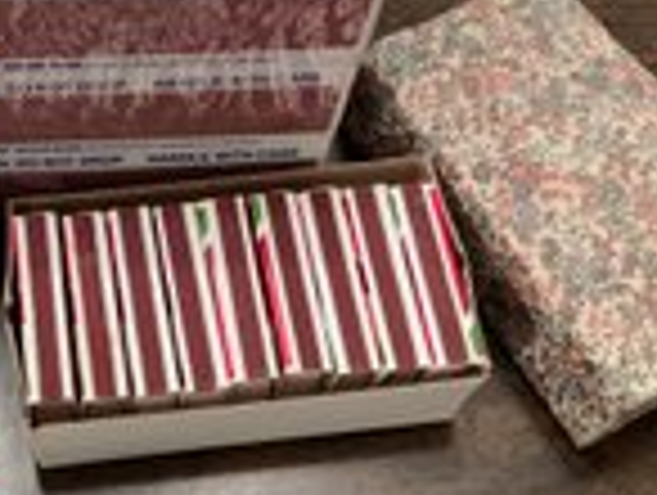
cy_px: 254
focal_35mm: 61
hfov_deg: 30.9
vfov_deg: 24.1
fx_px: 1160
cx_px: 133
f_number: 1.5
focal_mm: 5.7
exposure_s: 1/60
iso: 320
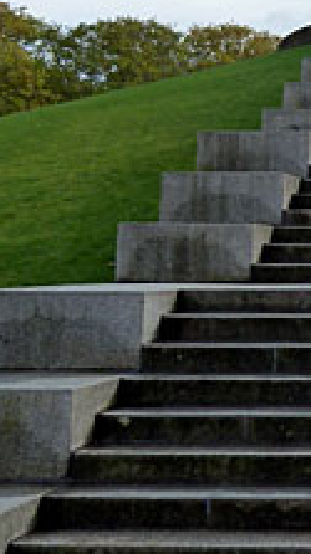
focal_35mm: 85
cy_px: 72
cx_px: 557
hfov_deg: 12.9
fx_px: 1249
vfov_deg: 24.4
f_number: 4
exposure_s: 1/500
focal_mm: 4.7
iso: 125
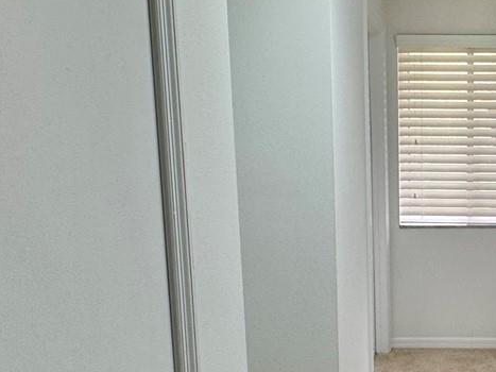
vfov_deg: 30.0
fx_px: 688
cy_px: 253
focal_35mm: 48
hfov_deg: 36.8
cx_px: 458
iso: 125
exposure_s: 1/120
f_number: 2.2
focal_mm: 2.22
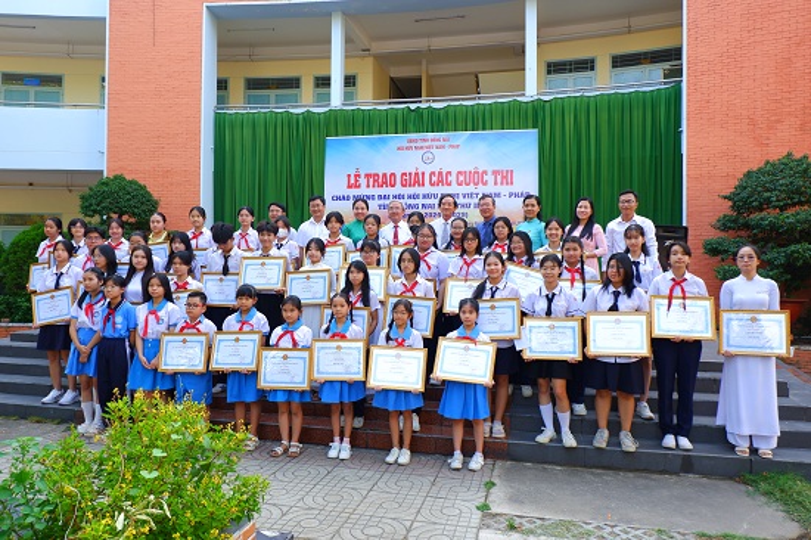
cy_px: 270
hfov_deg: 73.8
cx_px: 406
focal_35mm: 24
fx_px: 540
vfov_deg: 53.1
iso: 320
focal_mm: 16
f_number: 5.6
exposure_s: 1/125
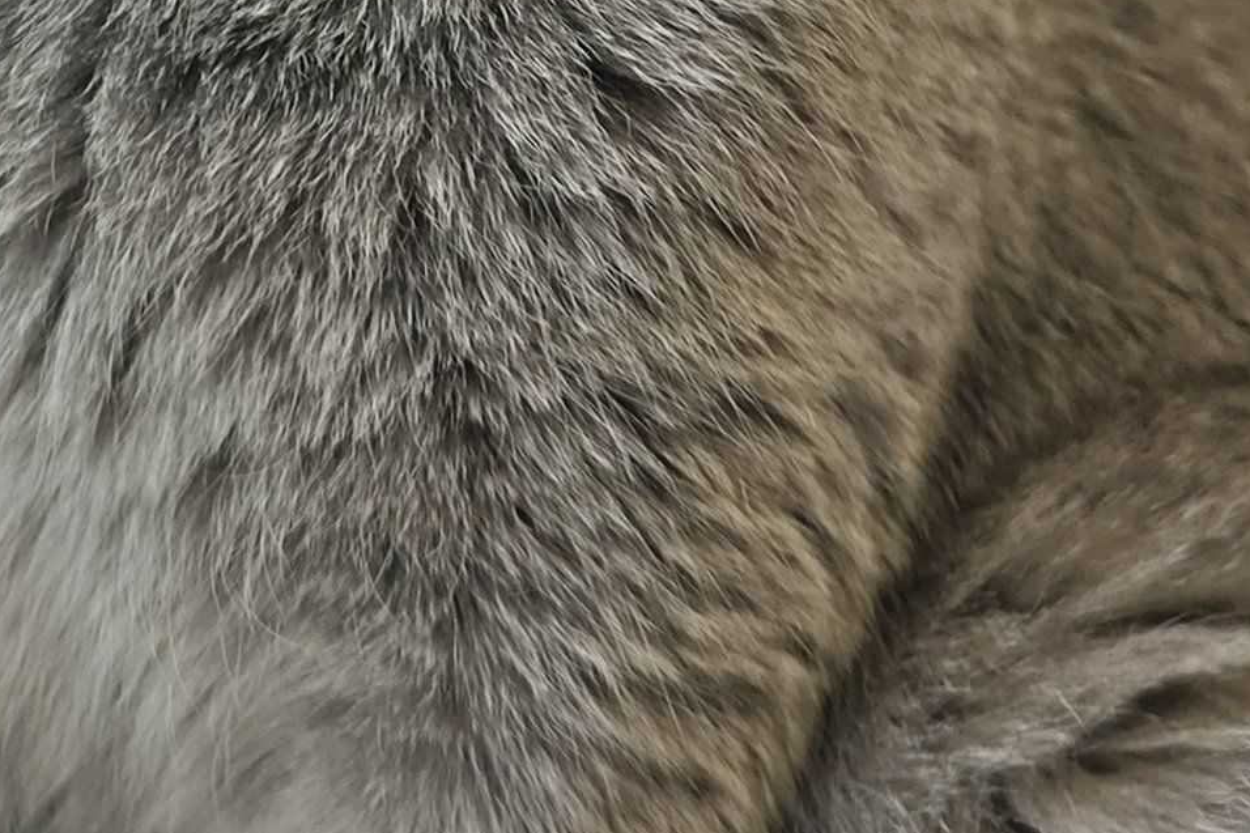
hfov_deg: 19.0
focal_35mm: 107
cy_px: -532
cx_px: 301
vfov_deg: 12.0
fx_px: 3714
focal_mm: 6.55
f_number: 1.6
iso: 50
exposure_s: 1/120
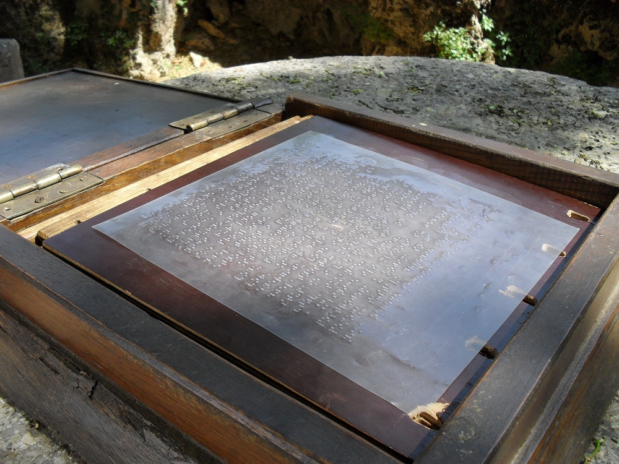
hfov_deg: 52.6
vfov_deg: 40.7
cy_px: 232
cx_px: 310
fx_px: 626
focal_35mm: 35
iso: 100
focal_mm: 6.3
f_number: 3.2
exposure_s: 1/500
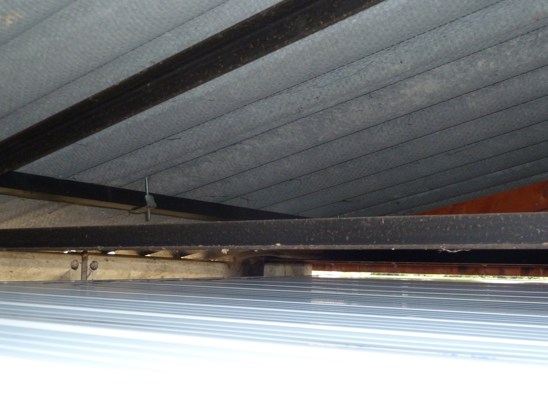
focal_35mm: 52
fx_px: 823
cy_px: 206
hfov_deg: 36.8
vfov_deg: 28.0
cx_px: 274
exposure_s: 1/30
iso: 250
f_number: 3.8
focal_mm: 8.5
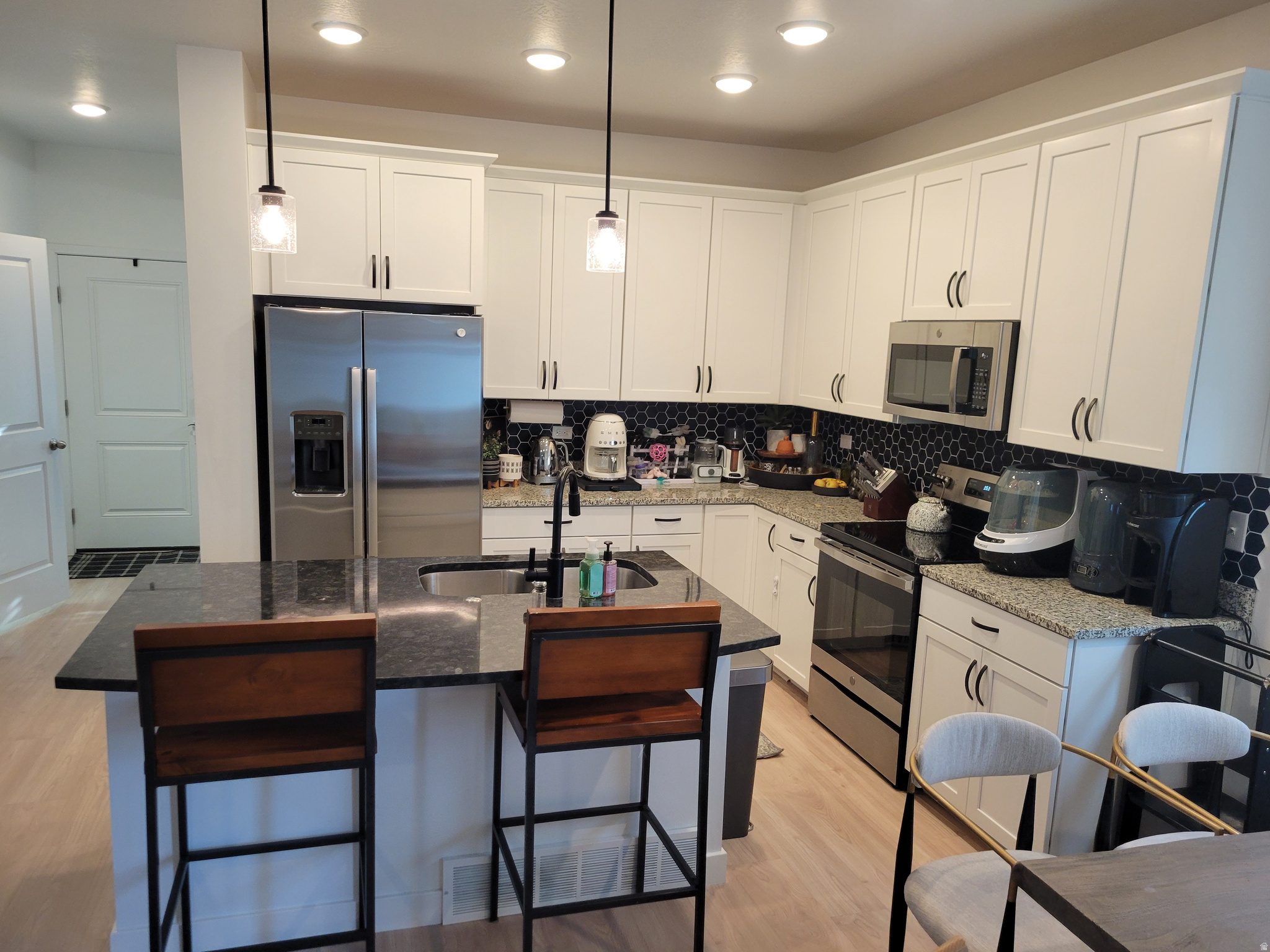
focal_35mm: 26
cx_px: 635
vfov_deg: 53.1
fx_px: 954
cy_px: 476
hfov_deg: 67.3
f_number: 1.8
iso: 200
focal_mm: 5.4
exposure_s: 1/120
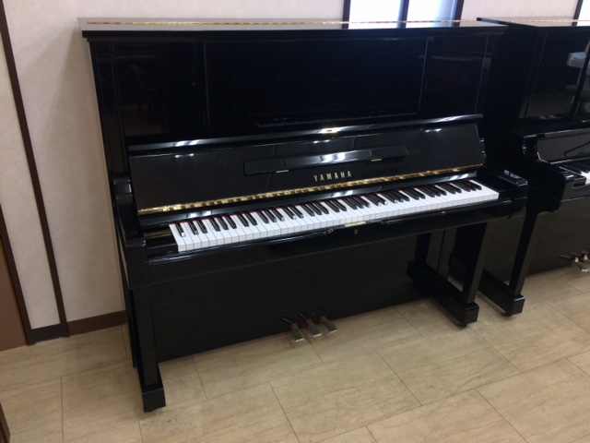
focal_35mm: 29
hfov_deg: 61.7
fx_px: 494
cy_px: 222
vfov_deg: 48.2
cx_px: 295
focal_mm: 4.15
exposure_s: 1/30
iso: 80
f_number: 2.2
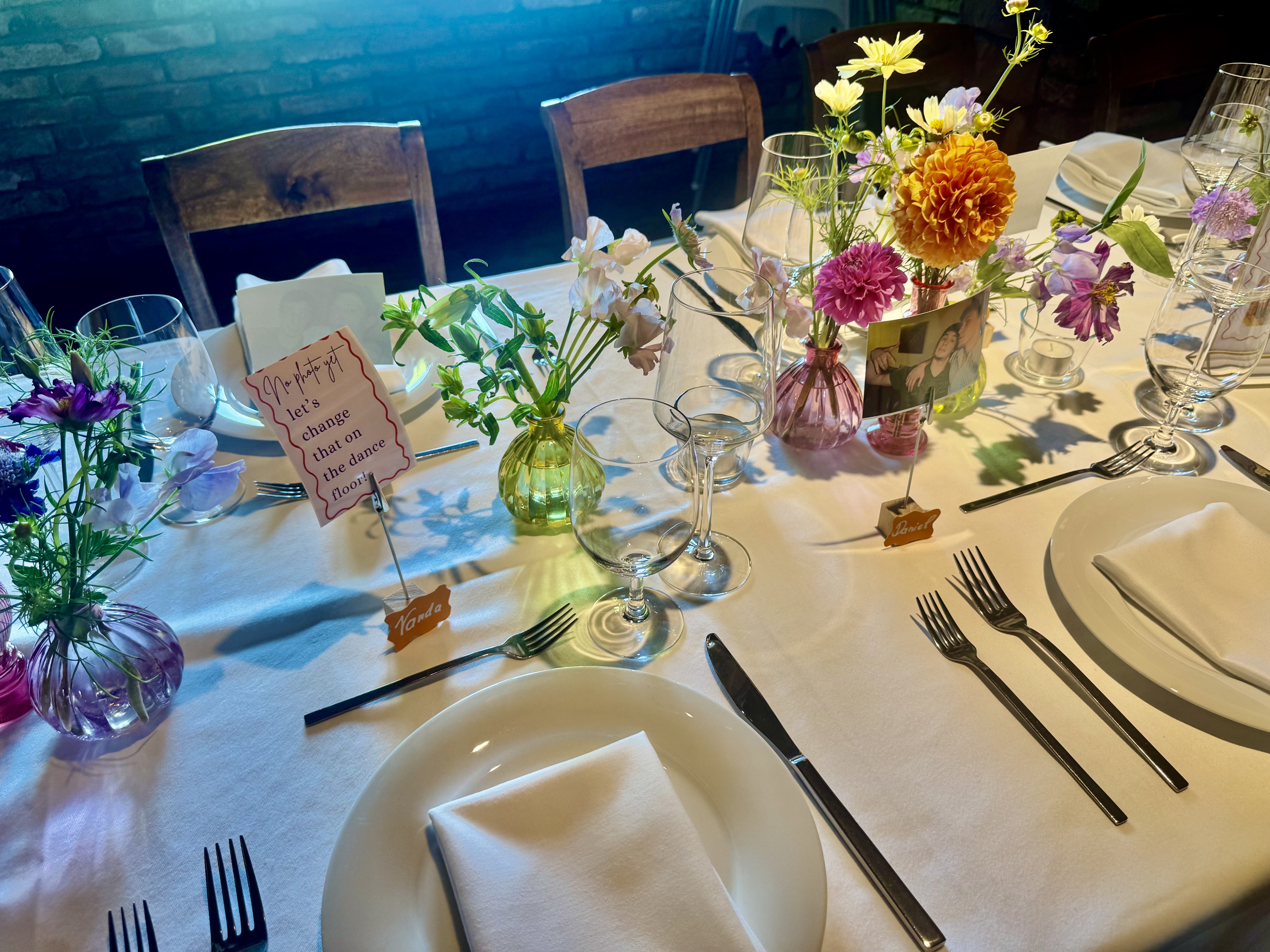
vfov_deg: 56.8
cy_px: 476
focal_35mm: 24
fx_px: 881
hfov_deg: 71.6
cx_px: 635
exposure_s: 1/111
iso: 64
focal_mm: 6.76
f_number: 1.78
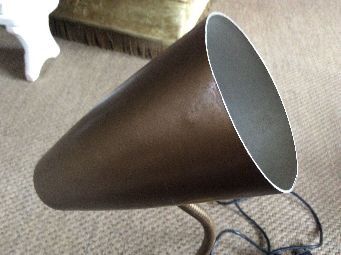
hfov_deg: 56.9
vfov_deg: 44.1
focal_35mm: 32
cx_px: 170
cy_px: 128
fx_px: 315
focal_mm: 3.3
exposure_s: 1/17
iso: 320
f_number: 2.4
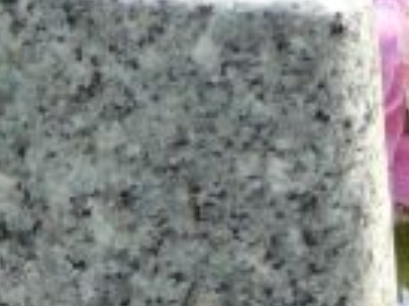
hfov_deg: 5.3
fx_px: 4309
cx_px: -415
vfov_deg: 4.0
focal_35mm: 365
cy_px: 618
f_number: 3.7
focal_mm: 11.5
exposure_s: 1/250
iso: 80
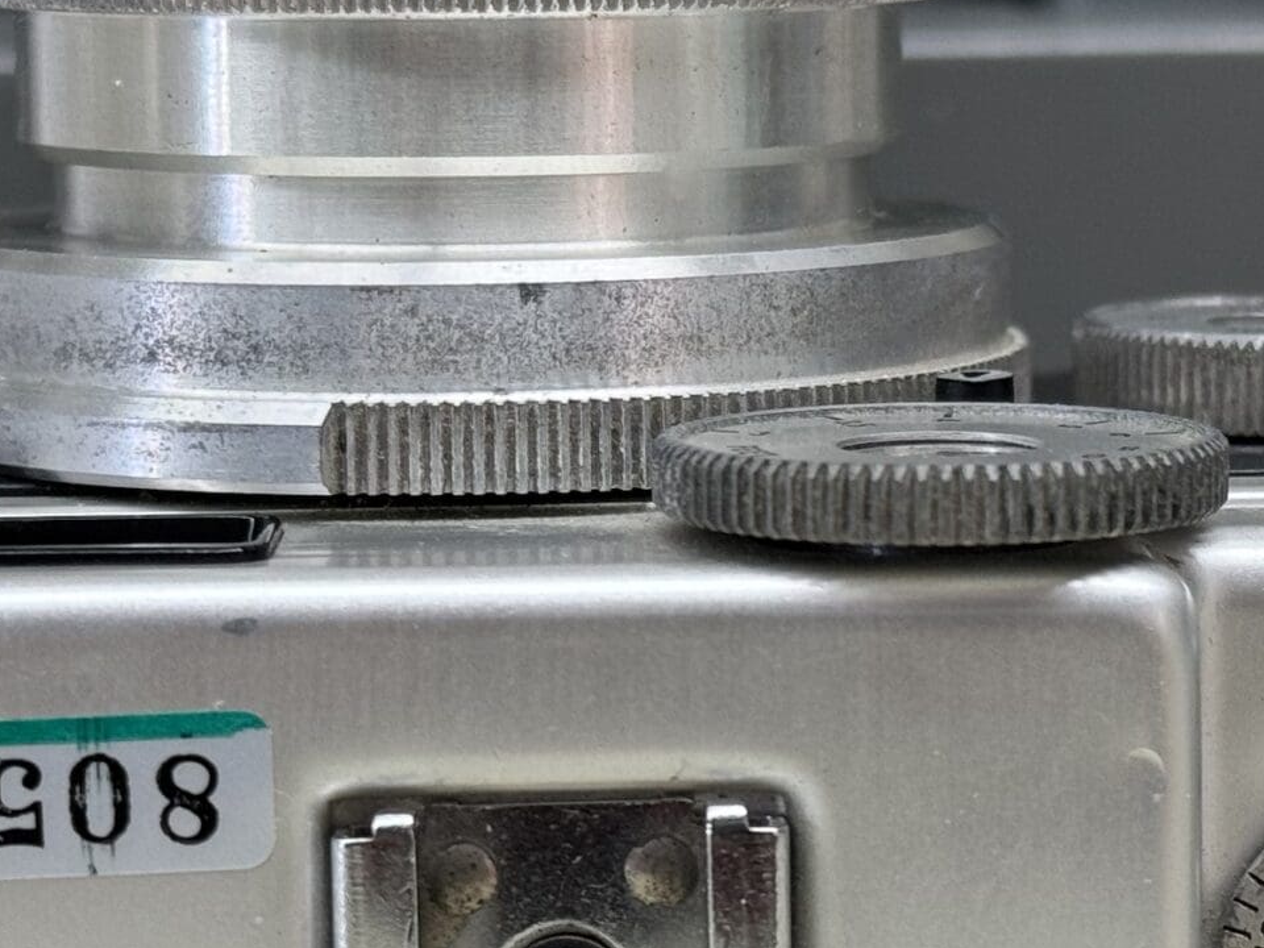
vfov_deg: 11.6
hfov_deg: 15.4
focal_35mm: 128
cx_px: 707
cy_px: 427
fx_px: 4674
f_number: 1.78
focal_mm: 6.86
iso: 100
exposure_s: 1/60
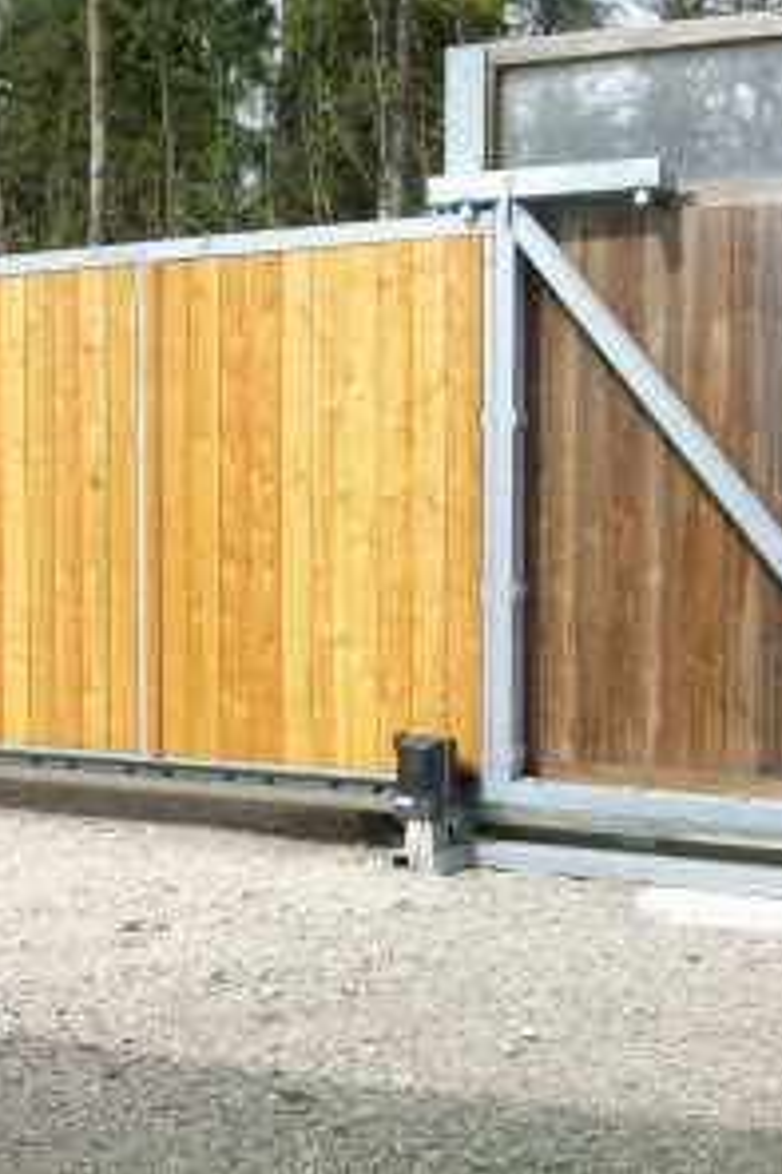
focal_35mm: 59
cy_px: 583
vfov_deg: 34.0
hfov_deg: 23.0
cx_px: 369
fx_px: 1925
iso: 80
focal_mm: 7.1
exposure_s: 1/225
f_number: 6.3
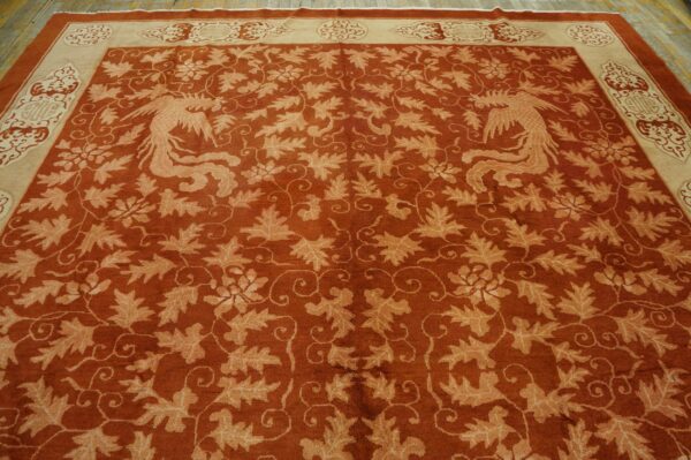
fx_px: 518
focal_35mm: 27
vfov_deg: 47.9
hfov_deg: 67.4
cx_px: 346
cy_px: 230
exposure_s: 1/60
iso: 800
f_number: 4
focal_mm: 18
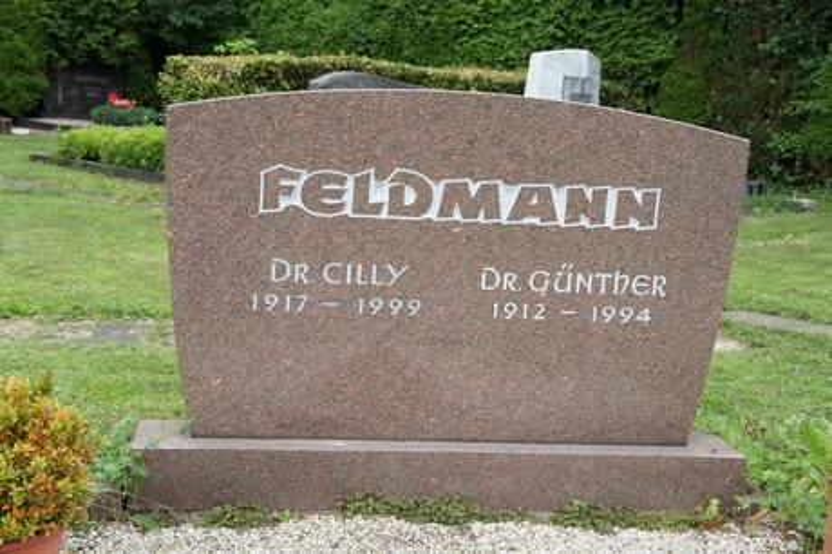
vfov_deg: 28.9
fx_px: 1074
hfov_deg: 42.4
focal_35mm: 46
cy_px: 277
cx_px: 416
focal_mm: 31
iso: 200
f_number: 6.3
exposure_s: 1/100
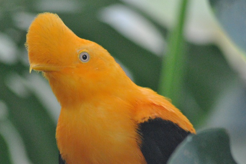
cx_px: 86
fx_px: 4206
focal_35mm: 615
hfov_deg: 3.3
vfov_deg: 2.2
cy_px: 89
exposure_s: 1/100
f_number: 5.6
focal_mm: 300
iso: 1600
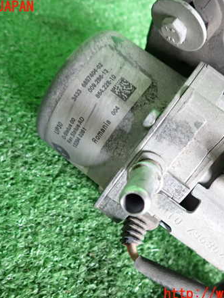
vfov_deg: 53.9
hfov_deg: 41.8
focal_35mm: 34
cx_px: 114
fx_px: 293
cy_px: 151
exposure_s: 1/30
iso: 250
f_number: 2
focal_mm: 4.5
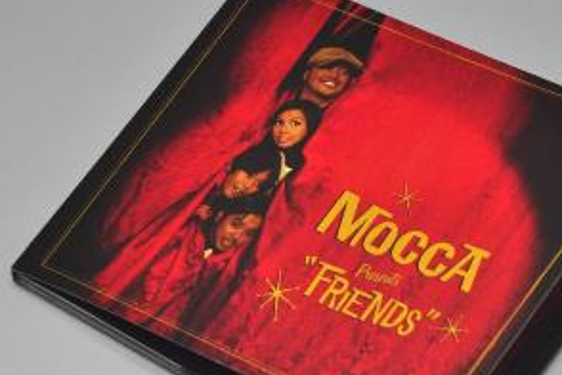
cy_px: 246
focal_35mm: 240
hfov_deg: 8.6
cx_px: 365
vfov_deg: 5.7
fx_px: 3743
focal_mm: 105
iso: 500
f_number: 5.6
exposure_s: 1/15
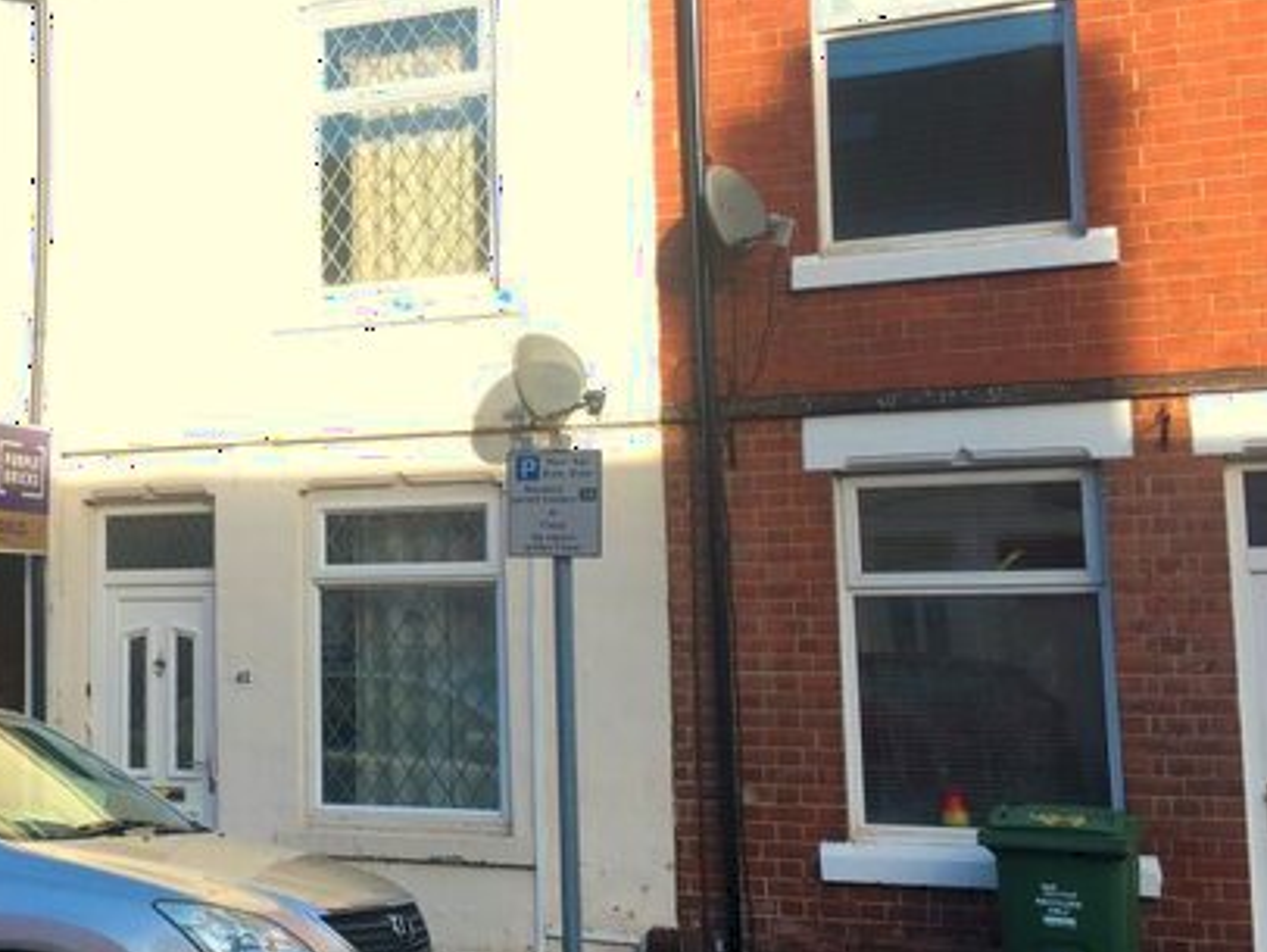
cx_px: 321
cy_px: 448
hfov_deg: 37.3
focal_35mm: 50
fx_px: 1831
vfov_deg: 29.1
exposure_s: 1/370
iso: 25
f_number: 2.2
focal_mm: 4.15
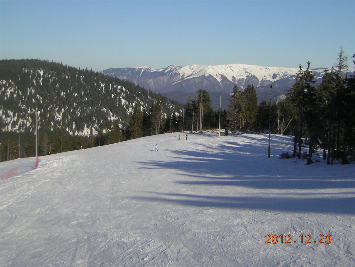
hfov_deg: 29.4
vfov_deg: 22.3
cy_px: 134
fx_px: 677
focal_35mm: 66
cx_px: 178
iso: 50
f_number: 3.5
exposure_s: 1/1261
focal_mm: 8.6
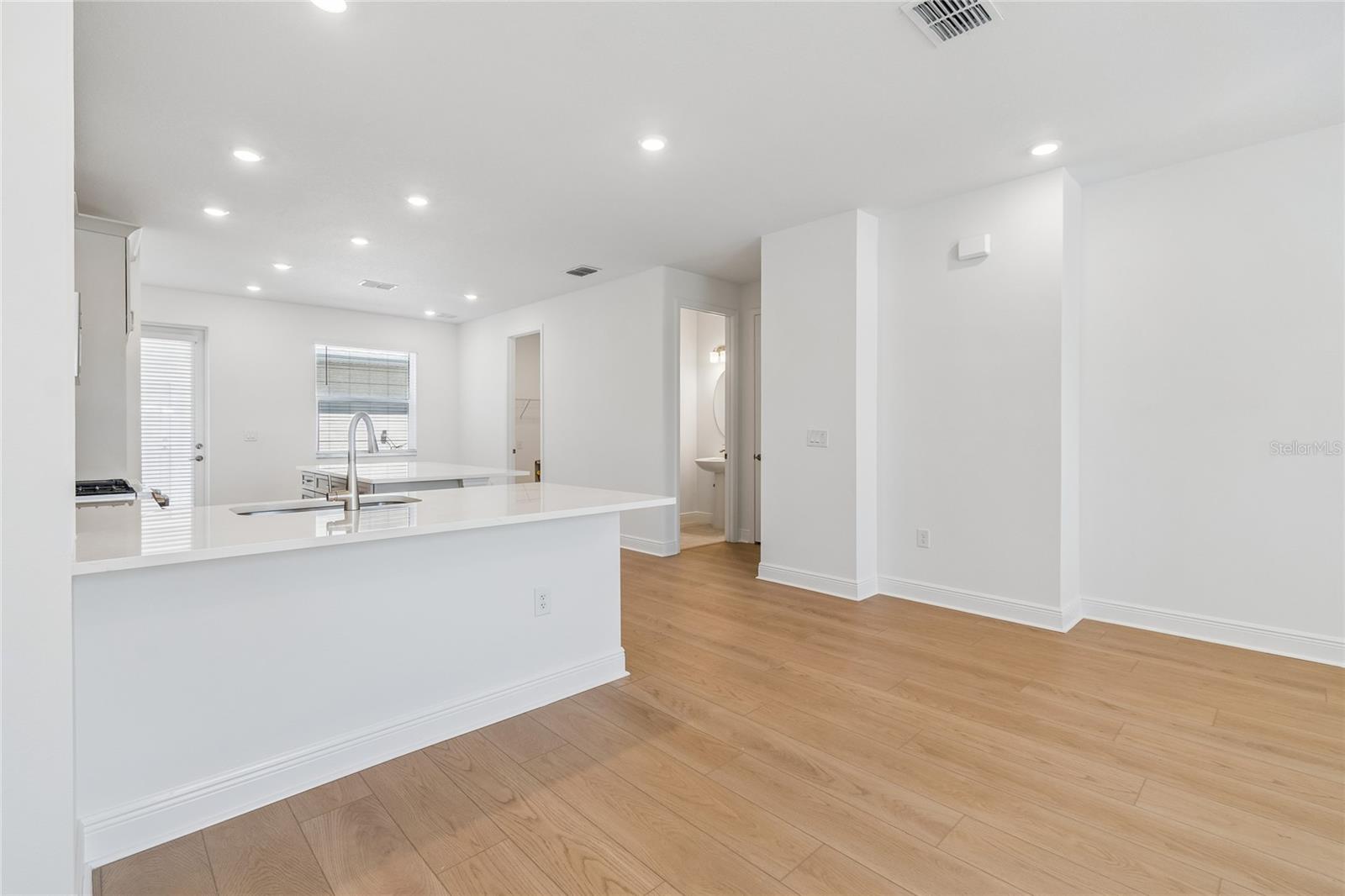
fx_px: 560
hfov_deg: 100.4
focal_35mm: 15
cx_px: 672
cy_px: 448
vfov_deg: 77.3
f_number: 7.1
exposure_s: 1/15
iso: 100
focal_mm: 10
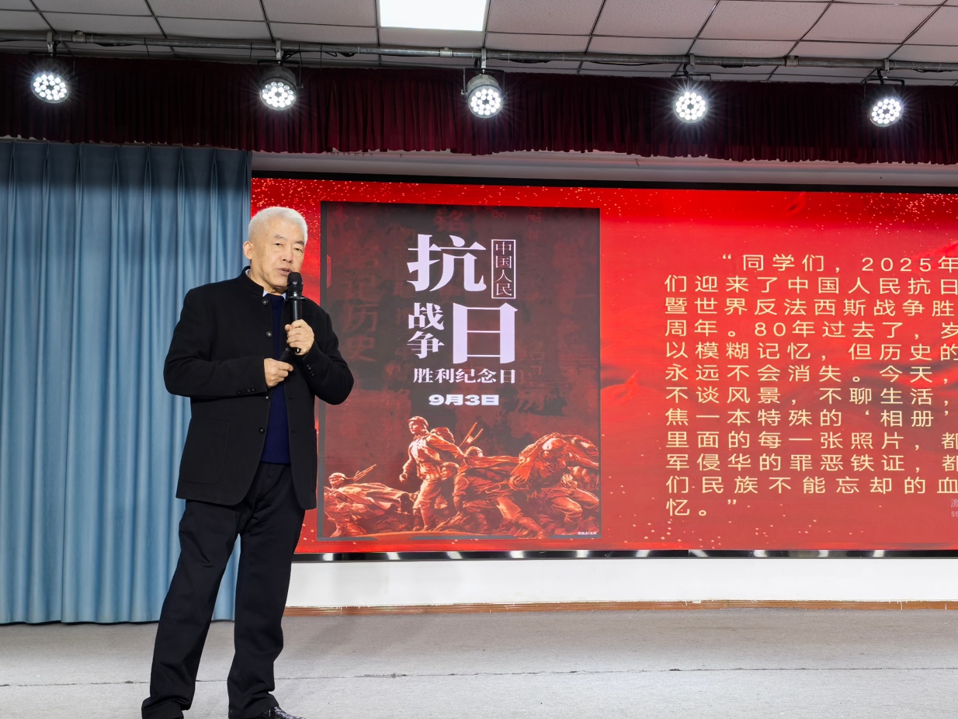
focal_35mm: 49
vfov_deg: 29.7
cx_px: 551
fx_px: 1356
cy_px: 394
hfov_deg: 38.8
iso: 100
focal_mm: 6.35
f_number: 2
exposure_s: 1/100
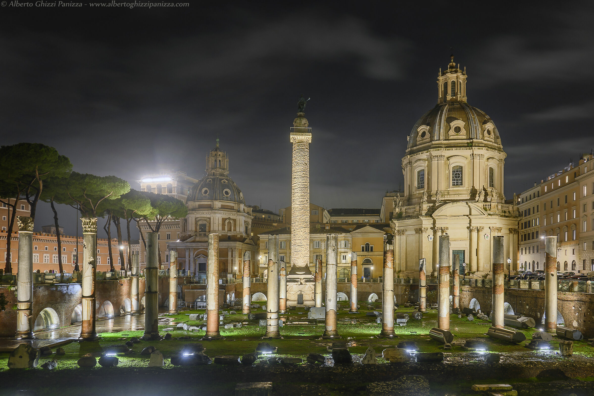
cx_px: 297
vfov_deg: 53.1
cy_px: 198
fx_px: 396
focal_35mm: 24
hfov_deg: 73.7
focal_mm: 16
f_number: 6.3
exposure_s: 1/2
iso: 100
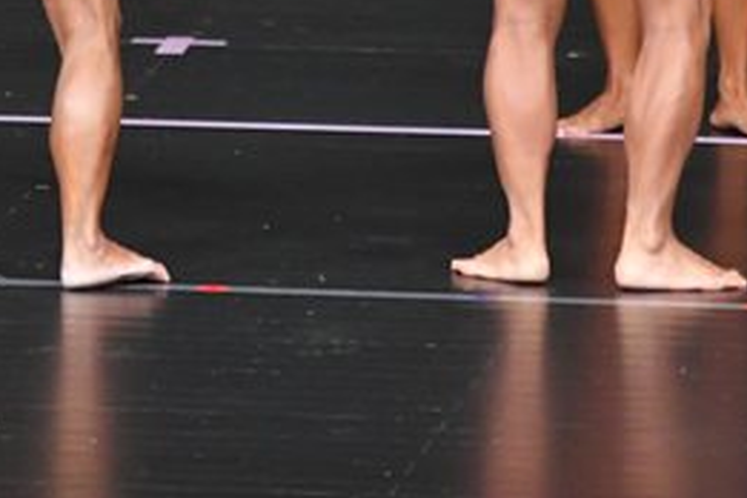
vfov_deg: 1.6
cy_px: -223
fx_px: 17532
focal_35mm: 845
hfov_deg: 2.4
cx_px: -53
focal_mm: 190
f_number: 5.6
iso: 4000
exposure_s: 1/400
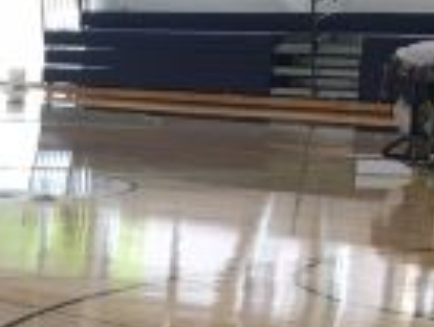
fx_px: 2110
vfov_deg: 8.7
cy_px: 490
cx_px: -434
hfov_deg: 10.7
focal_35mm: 168
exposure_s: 1/40
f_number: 2.2
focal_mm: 4.15
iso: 25
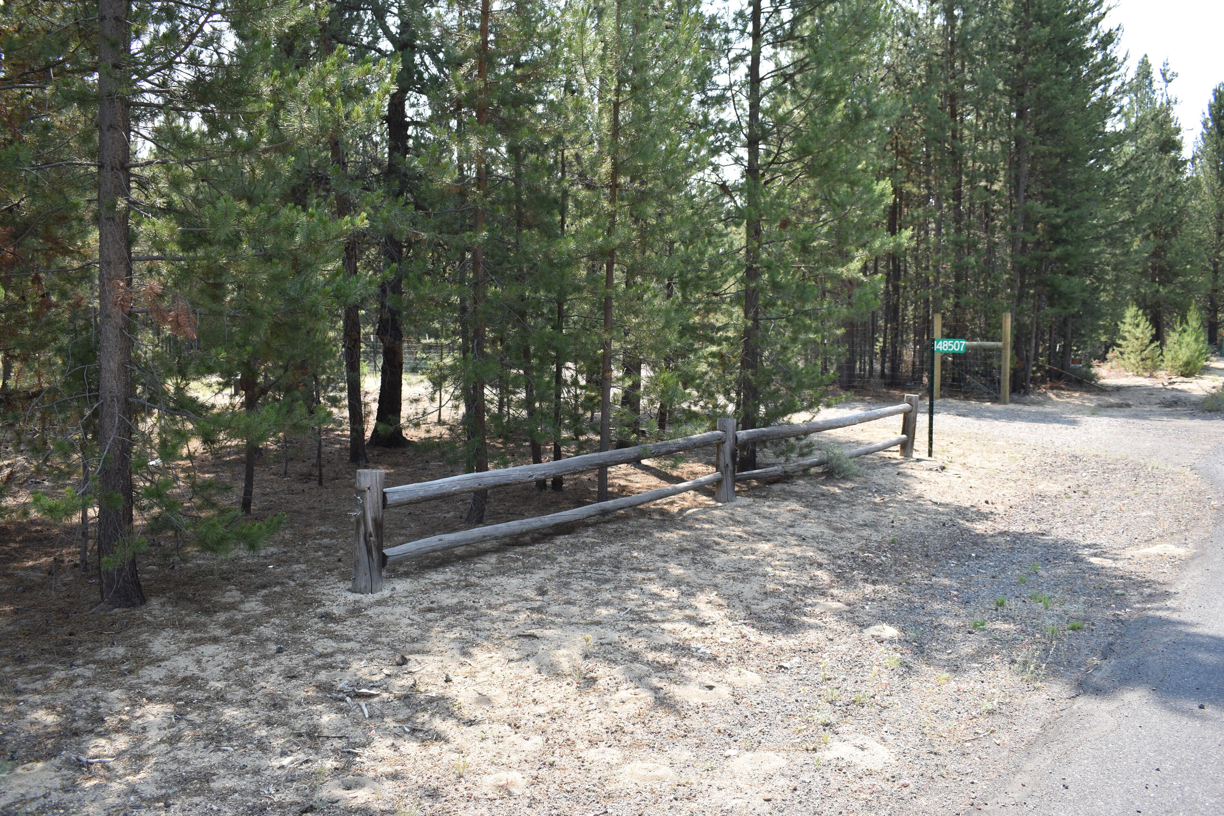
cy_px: 408
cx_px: 612
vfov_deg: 43.6
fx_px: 1020
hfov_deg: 61.9
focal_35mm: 30
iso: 200
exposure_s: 1/250
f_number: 6.3
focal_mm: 20
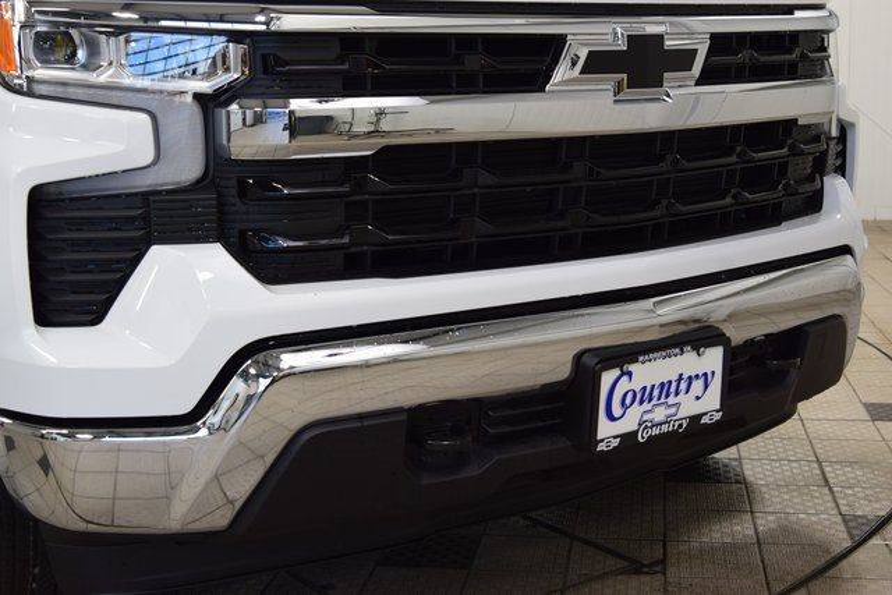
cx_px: 446
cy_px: 298
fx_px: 1264
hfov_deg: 38.9
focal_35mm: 51
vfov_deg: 26.5
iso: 400
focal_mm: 34
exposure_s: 1/20
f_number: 6.3
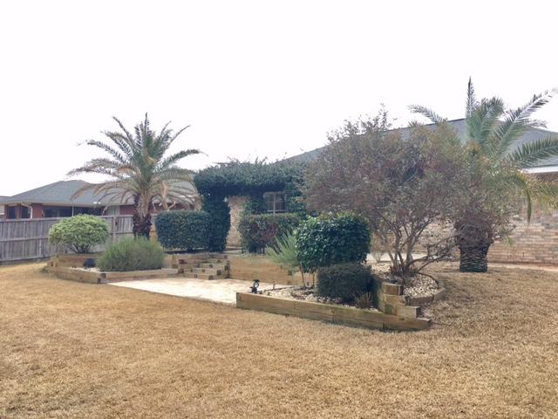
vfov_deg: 48.2
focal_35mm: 29
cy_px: 210
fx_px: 467
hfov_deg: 61.7
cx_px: 279
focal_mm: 4.15
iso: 25
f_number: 2.2
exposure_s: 1/176
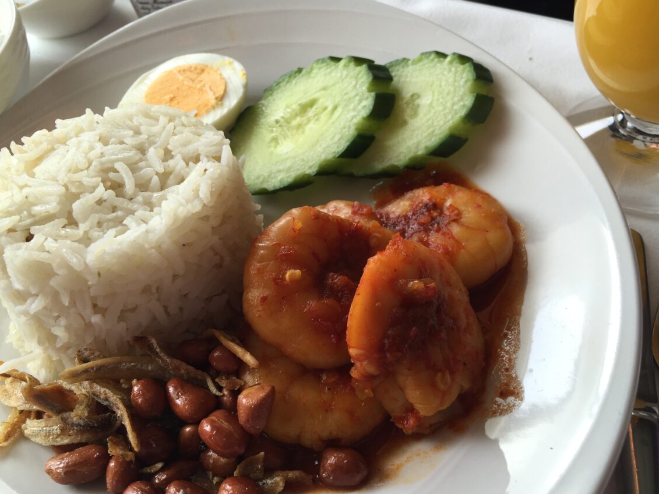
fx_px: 571
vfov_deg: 46.8
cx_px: 337
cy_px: 244
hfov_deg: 60.0
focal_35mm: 30
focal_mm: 4.15
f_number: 2.2
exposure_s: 1/120
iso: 40
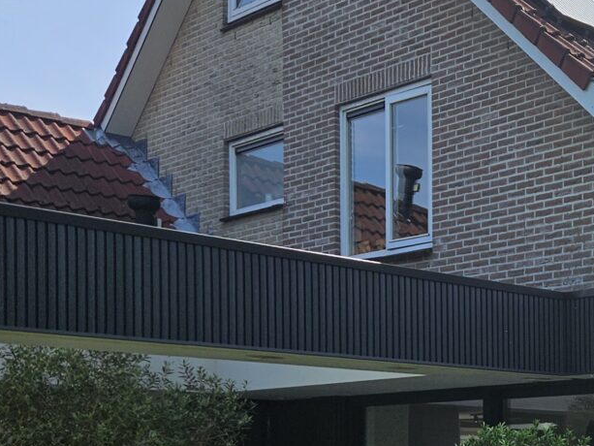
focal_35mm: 72
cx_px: 694
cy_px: 472
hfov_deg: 24.7
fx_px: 1236
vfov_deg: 19.7
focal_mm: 5.4
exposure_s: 1/1967
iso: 25
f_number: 1.8
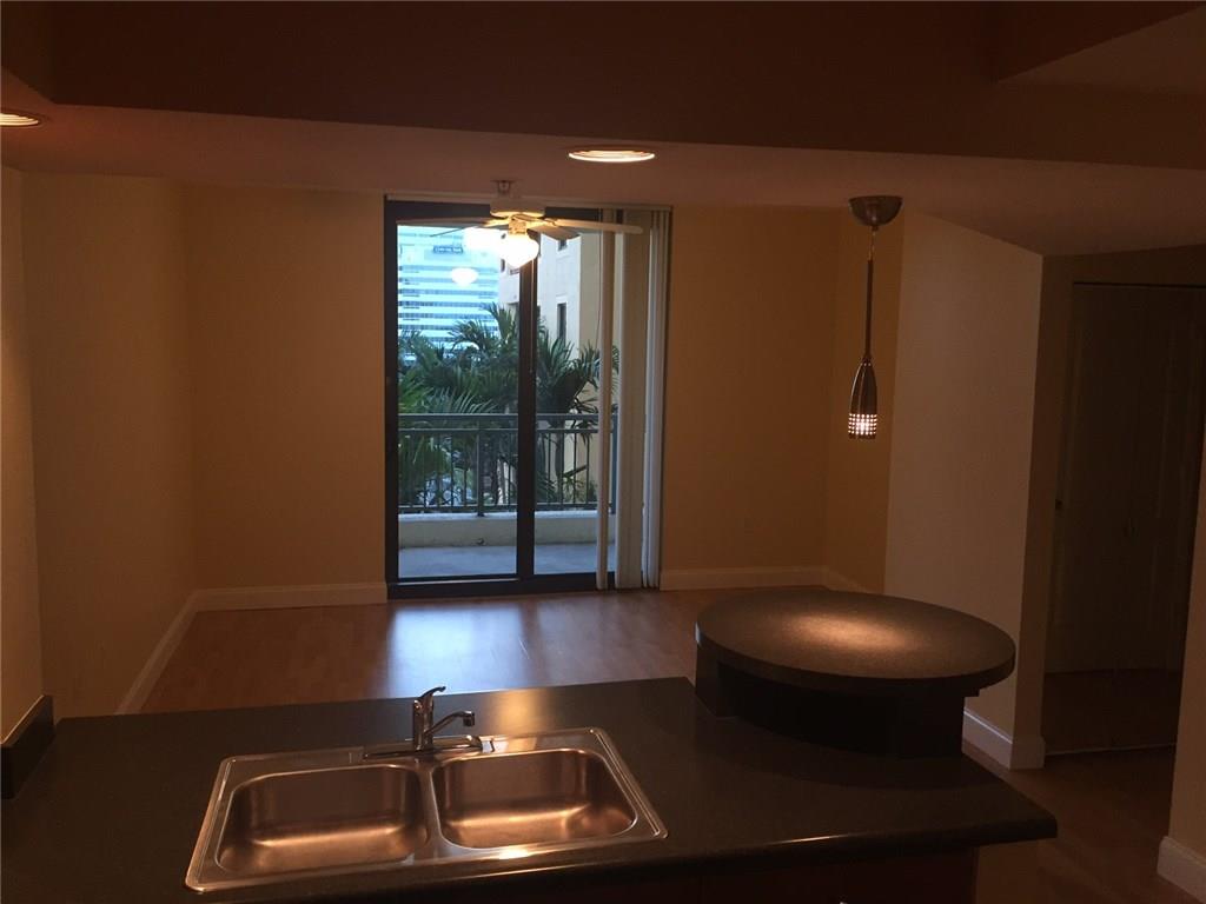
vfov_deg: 48.2
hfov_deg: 61.7
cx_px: 603
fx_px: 1010
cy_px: 452
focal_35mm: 29
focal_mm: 4.15
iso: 50
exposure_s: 1/30
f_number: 2.2
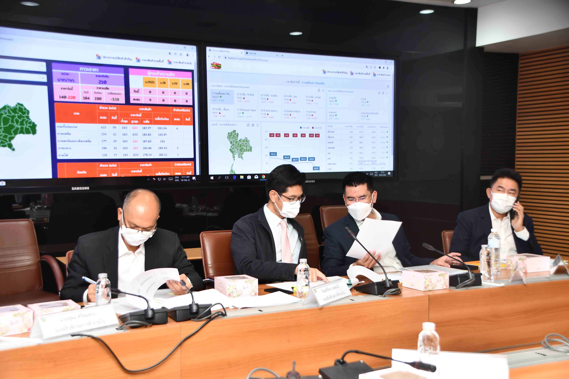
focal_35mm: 48
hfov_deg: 41.1
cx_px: 284
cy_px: 190
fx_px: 759
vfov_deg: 28.1
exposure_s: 1/60
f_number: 4.2
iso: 450
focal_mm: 32
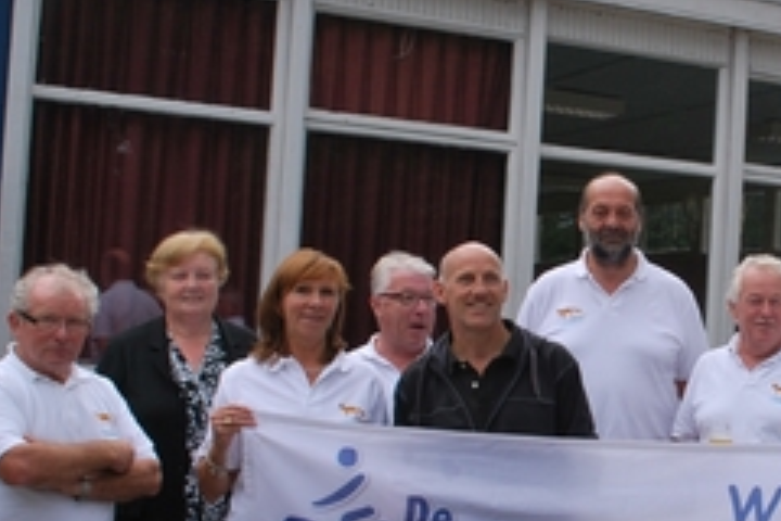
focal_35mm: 75
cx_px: 732
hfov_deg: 25.9
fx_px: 1627
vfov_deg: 18.2
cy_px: 291
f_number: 7.1
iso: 100
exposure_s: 1/200
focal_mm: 20
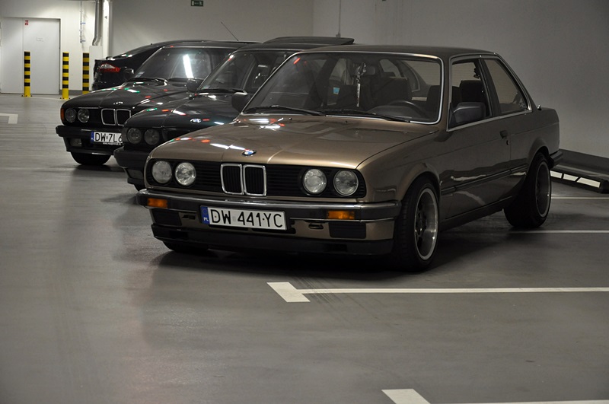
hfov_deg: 26.0
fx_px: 1318
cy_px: 202
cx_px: 304
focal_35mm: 78
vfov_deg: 17.4
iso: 900
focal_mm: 52
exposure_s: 1/30
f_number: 5
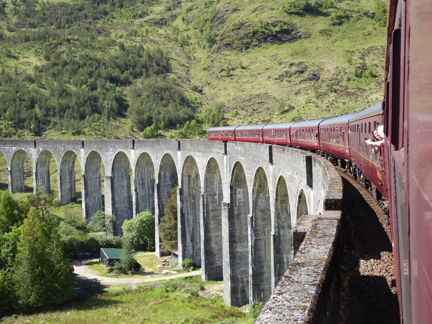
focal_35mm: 50
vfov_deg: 29.1
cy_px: 162
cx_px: 216
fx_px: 624
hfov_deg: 38.2
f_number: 4.1
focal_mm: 9
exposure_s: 1/250
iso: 100
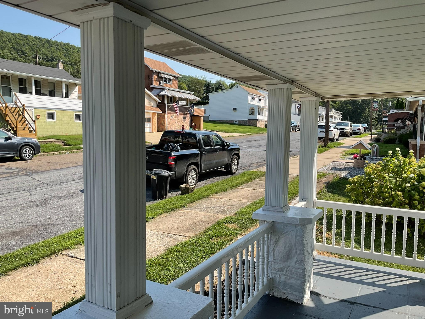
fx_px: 356
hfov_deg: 61.7
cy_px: 160
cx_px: 212
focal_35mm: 29
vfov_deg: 48.2
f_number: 1.8
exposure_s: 1/1221
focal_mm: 3
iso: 16
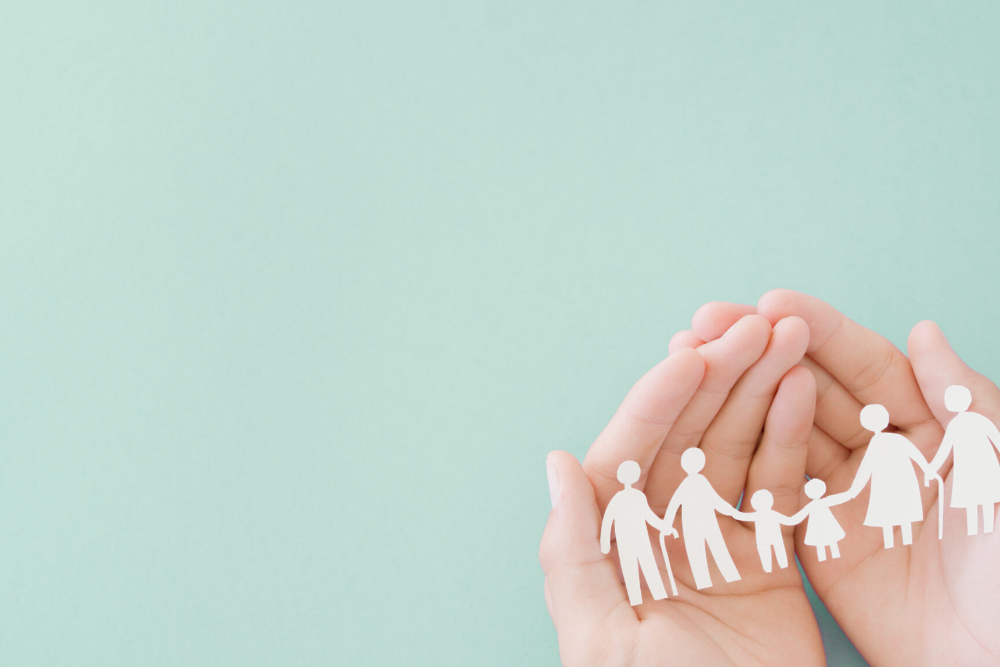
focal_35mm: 52
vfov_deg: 25.9
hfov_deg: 38.1
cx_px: 580
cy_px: 428
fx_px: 1444
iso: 640
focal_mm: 35
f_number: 5
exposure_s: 1/100
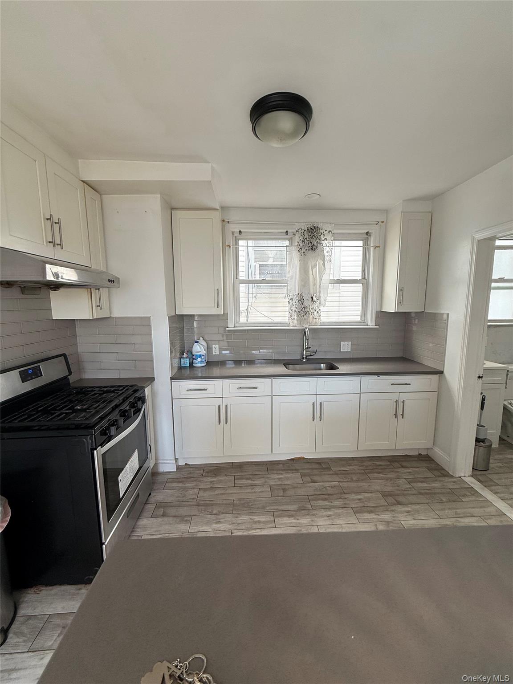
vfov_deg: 102.1
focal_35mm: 14
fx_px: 277
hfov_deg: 85.7
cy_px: 342
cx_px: 256
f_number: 2.2
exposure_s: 1/120
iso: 80
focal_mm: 2.22
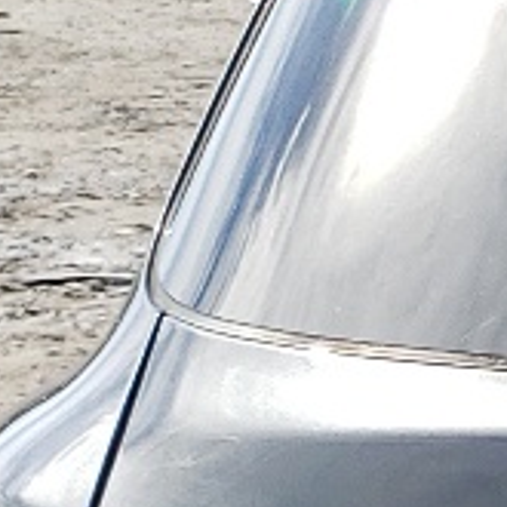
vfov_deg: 7.6
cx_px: 1527
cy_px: 870
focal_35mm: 223
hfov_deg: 7.0
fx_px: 3695
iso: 50
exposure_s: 1/1667
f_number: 1.5
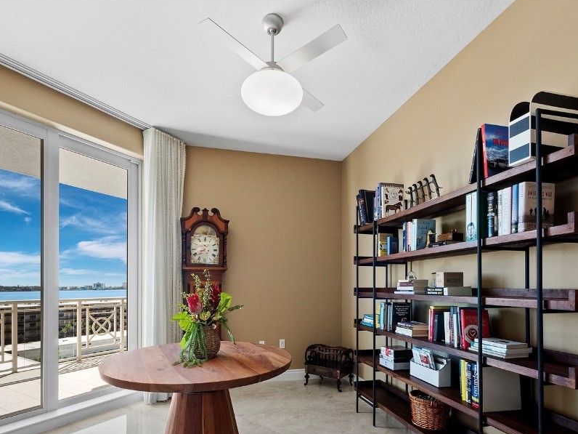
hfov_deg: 87.7
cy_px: 274
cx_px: 285
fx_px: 301
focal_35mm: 18
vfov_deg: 70.3
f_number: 11
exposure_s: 1/8
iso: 400
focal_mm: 7
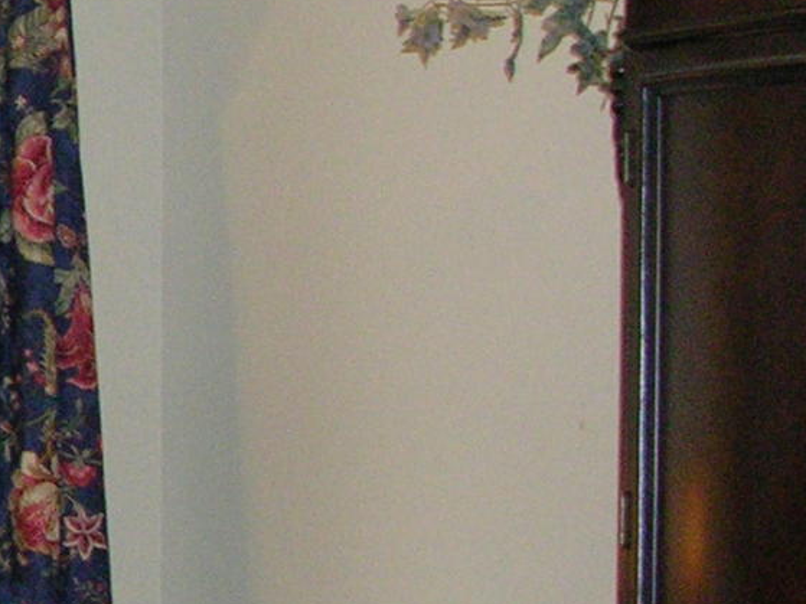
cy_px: 366
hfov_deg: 10.0
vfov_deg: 7.9
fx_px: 4376
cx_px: -619
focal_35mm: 188
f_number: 2.8
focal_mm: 9
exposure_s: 1/60.1
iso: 200
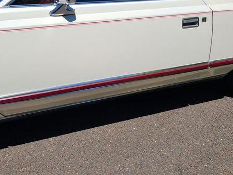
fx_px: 249
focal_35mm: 37
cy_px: 67
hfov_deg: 49.8
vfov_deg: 38.4
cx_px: 91
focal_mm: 5.4
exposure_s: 1/3798
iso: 40
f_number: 1.8
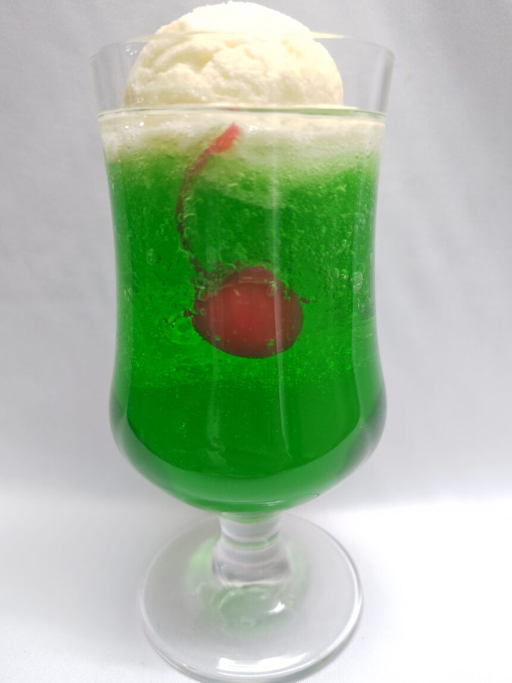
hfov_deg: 56.8
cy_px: 344
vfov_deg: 71.6
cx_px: 253
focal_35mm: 24
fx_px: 473
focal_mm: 5.56
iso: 199
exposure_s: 1/50
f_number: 1.9
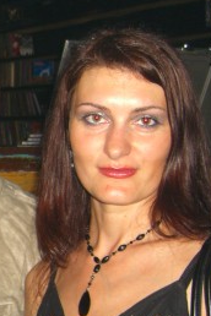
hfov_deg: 14.0
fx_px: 809
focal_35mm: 92
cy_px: 217
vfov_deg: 22.0
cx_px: -94
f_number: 2.8
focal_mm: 7.9
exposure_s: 1/60
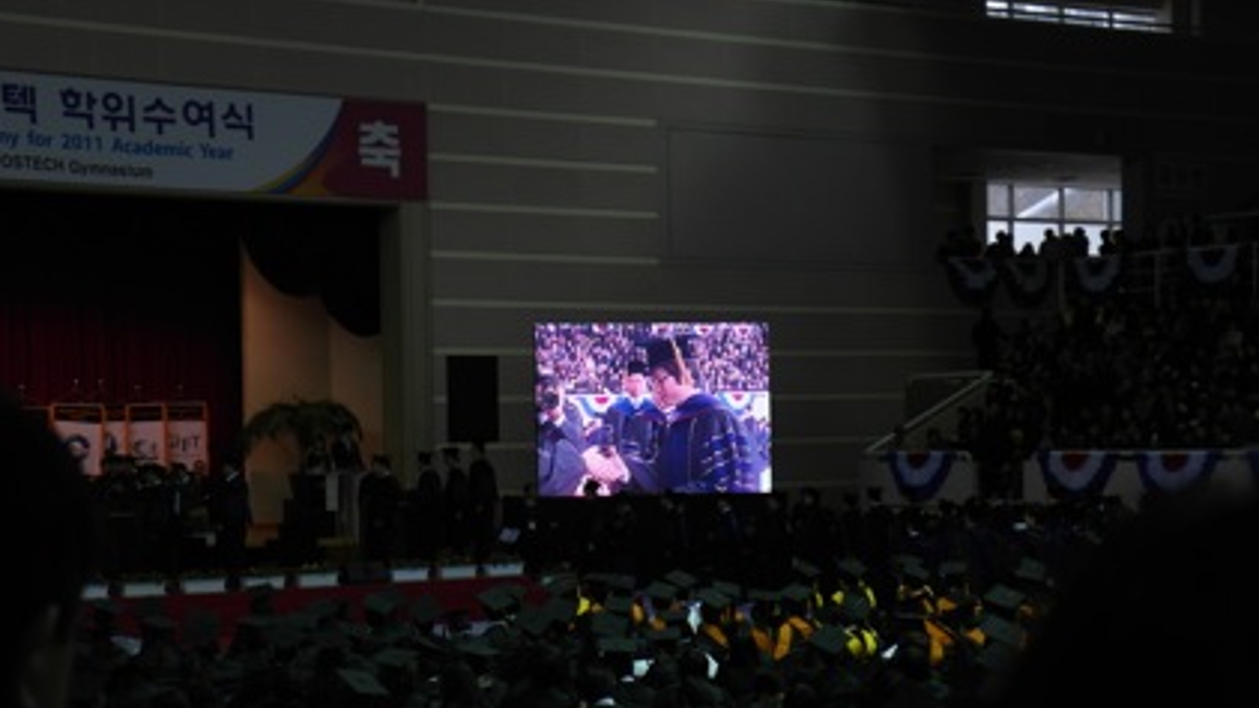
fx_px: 2738
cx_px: 649
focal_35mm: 82
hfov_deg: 25.9
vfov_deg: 14.7
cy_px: 370
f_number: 2.4
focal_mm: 15.6
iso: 100
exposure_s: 1/180
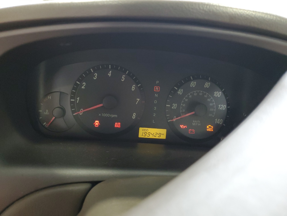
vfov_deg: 53.1
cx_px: 144
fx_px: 216
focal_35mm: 26
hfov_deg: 67.3
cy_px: 108
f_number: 1.5
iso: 328
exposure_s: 1/30
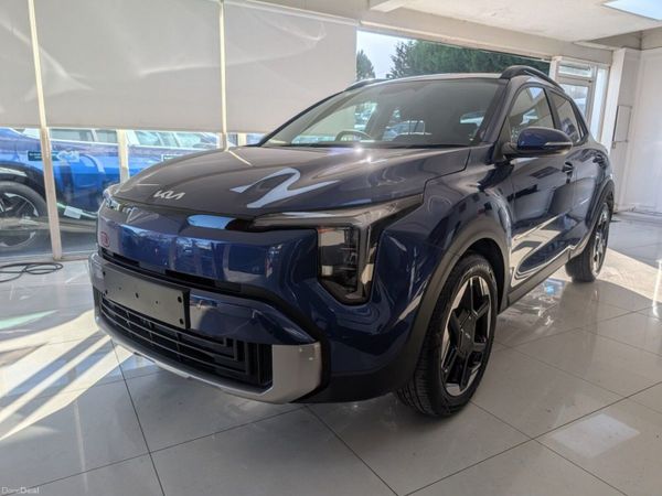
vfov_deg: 56.8
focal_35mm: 24
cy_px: 248
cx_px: 331
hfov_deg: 71.6
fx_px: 459
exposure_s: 1/2268
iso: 19
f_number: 1.68
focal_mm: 6.9
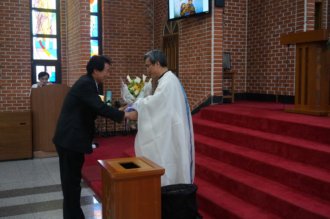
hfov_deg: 48.0
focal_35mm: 40
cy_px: 110
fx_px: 371
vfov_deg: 32.9
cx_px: 165
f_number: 4.5
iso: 3200
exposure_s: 1/125
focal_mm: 27
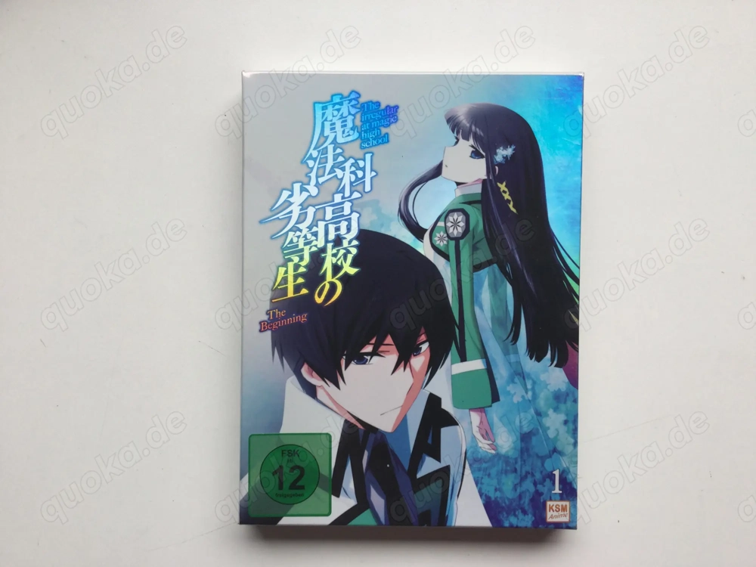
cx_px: 378
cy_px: 284
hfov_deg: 58.4
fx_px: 677
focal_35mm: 31
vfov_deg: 45.4
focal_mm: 3.3
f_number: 2.4
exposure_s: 1/100
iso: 25
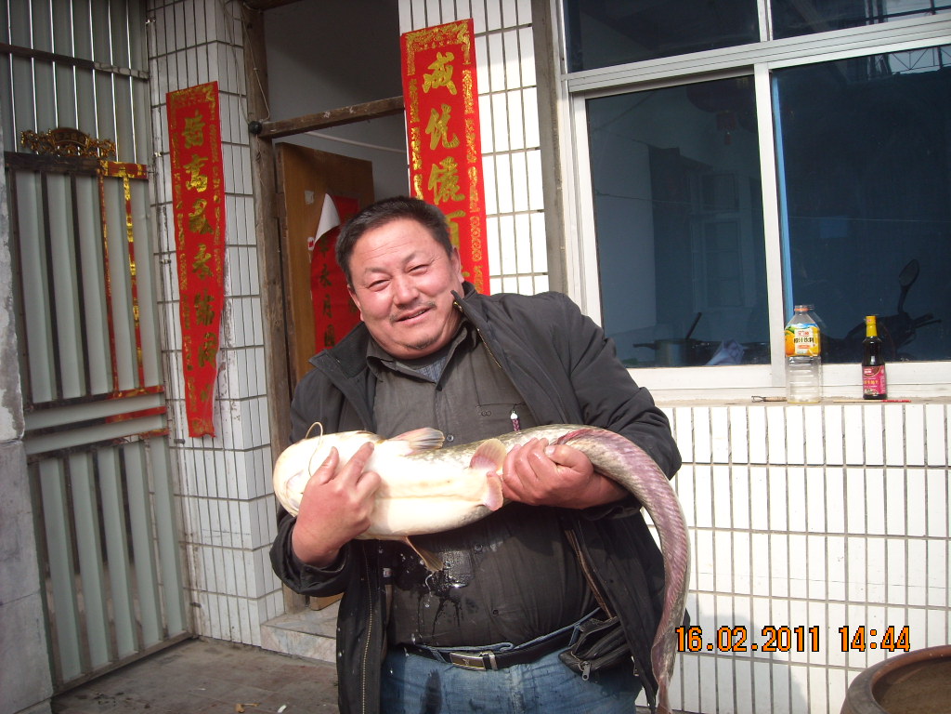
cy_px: 357
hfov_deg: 52.6
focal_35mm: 35
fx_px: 962
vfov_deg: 40.7
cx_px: 476
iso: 64
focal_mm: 5.7
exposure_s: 1/353
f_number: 2.8
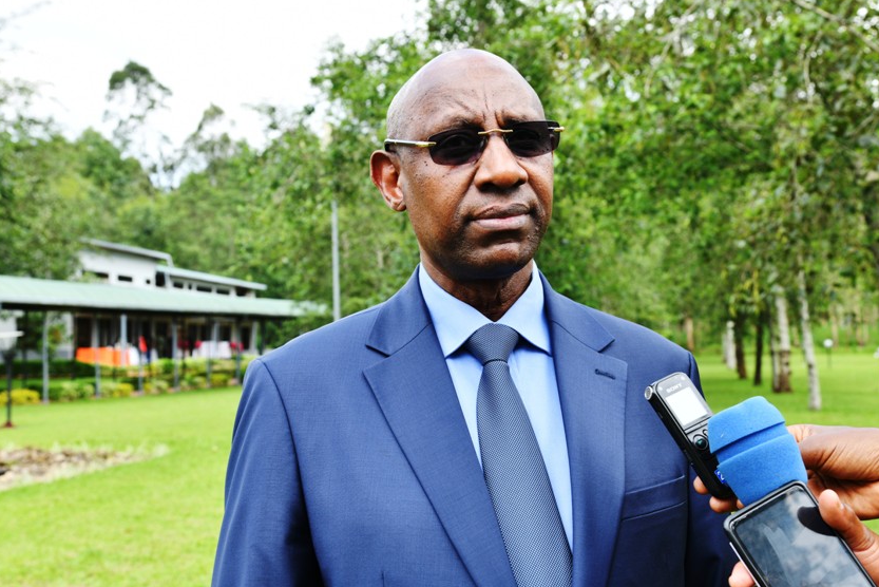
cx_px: 436
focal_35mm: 54
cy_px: 297
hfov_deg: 36.9
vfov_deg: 25.1
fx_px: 1319
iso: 200
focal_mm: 50
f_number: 8
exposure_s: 1/100
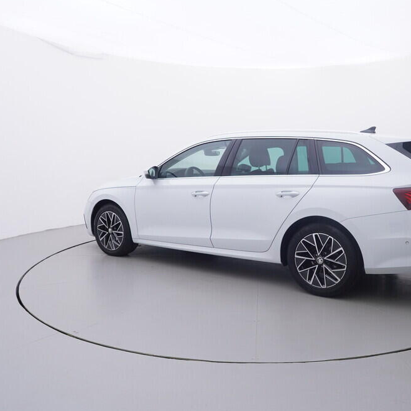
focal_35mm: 30
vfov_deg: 54.6
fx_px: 398
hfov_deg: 54.0
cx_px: 256
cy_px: 204
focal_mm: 15
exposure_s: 1/80
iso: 200
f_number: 5
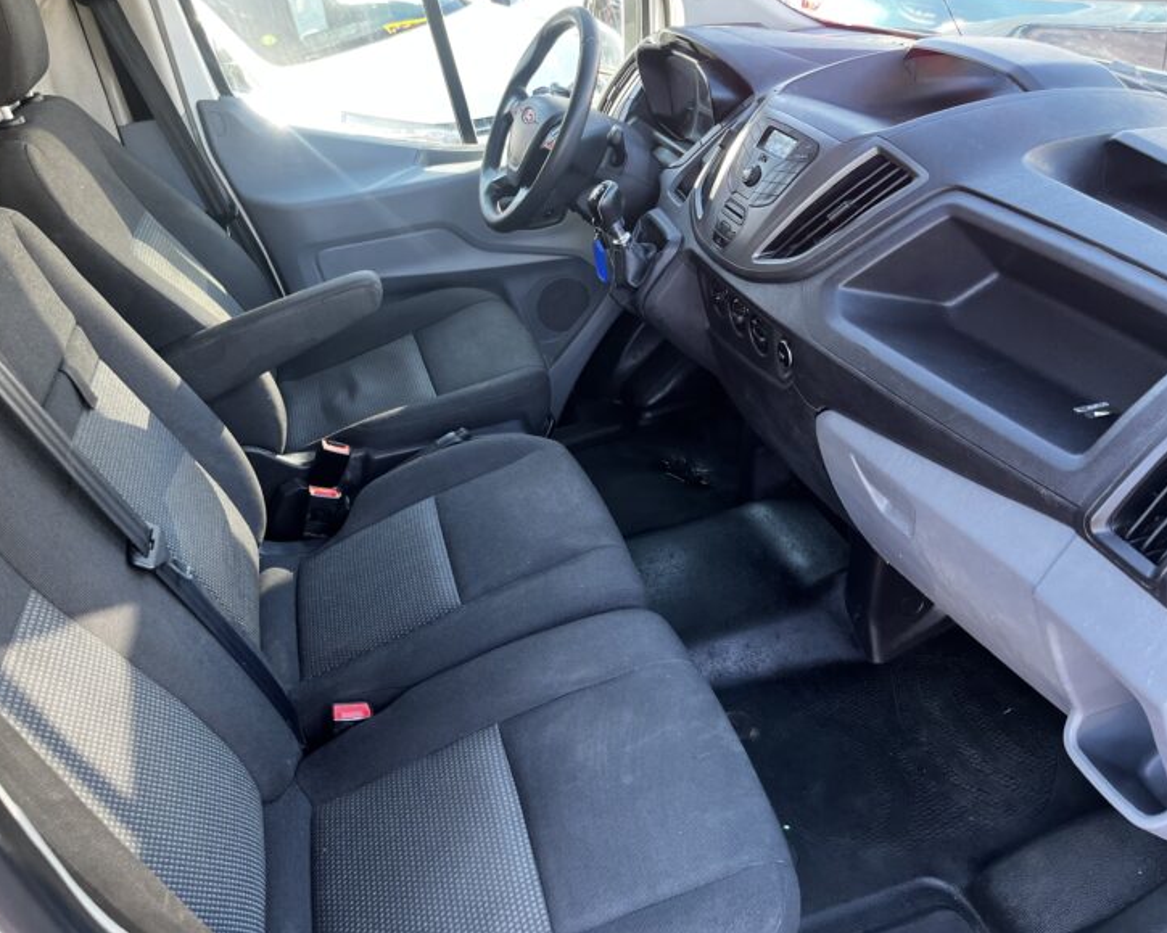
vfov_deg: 51.5
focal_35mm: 28
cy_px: 465
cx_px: 530
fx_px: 967
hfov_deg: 62.1
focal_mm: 5.1
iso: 125
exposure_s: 1/121
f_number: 1.6
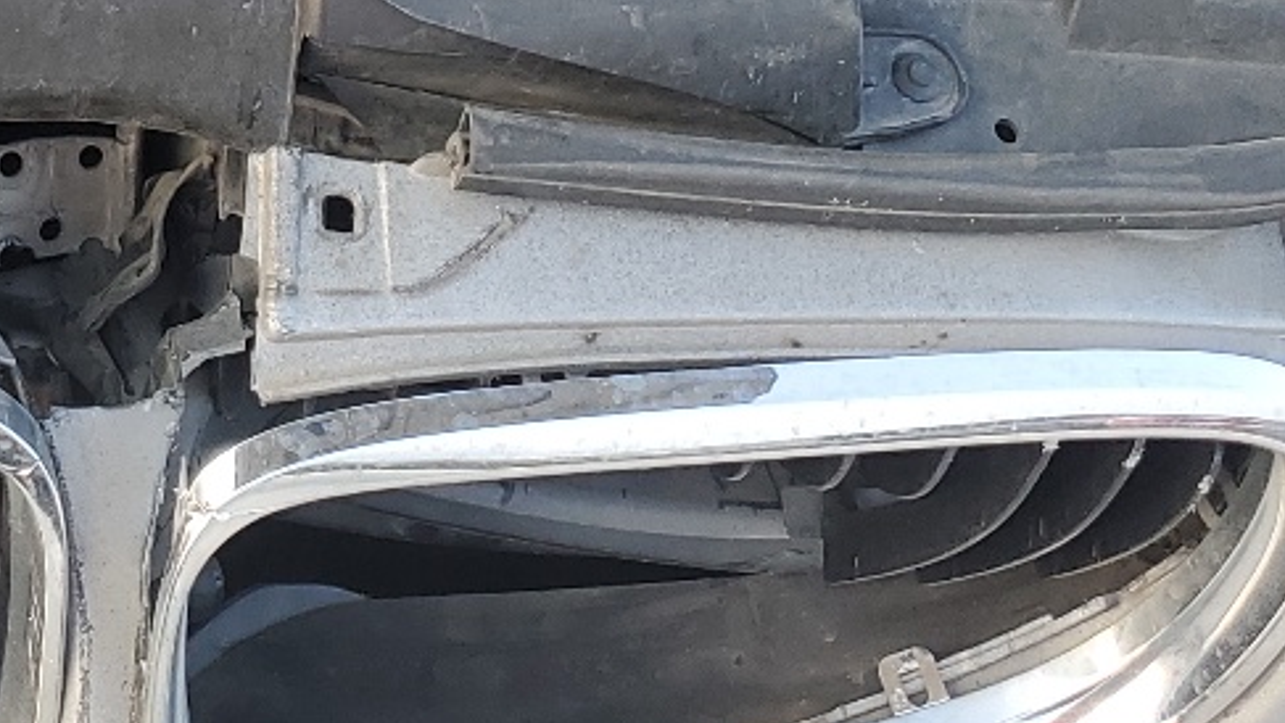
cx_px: -63
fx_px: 3169
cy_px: -702
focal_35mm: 93
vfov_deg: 11.7
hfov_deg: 21.9
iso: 50
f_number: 1.5
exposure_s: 1/167
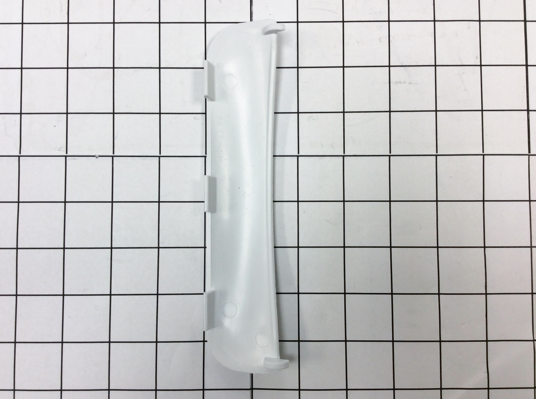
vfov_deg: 44.0
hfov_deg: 56.9
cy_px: 200
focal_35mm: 32
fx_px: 494
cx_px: 268
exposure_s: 1/40
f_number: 2.4
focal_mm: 3.3
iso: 32
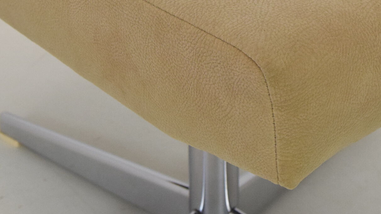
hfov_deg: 21.1
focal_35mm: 101
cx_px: 224
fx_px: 1020
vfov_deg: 11.7
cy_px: -52
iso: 1600
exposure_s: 1/250
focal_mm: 26
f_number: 8
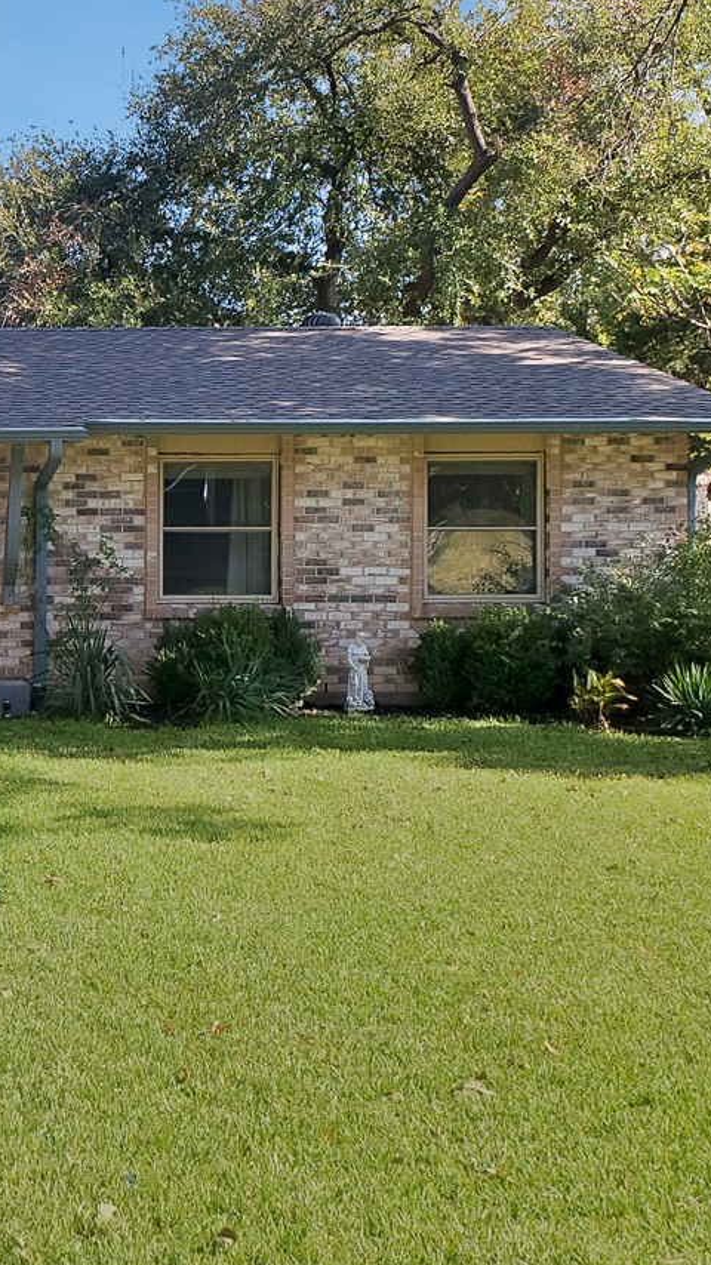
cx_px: -169
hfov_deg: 20.6
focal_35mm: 54
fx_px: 1811
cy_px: 538
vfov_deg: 38.4
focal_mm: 22
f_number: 9
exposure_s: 1/250
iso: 640
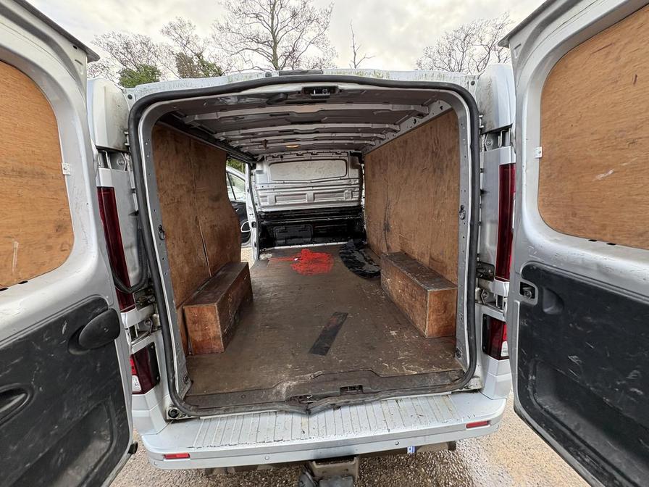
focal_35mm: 14
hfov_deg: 102.1
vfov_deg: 85.7
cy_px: 244
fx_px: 262
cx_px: 324
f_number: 2.2
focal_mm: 2.22
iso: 125
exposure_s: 1/103
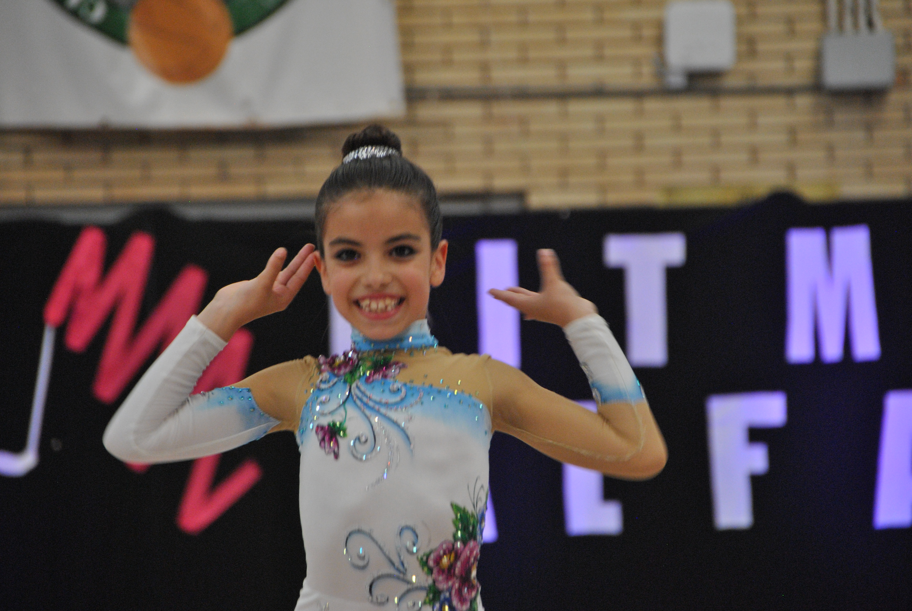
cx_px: 456
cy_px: 306
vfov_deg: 4.6
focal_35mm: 300
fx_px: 7609
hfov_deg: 6.9
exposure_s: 1/160
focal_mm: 200
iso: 800
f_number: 6.3
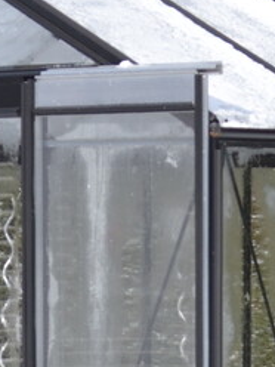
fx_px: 2521
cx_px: 287
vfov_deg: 8.3
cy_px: 295
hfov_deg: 6.2
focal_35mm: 238
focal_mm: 40
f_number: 5.6
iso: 200
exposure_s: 1/1000
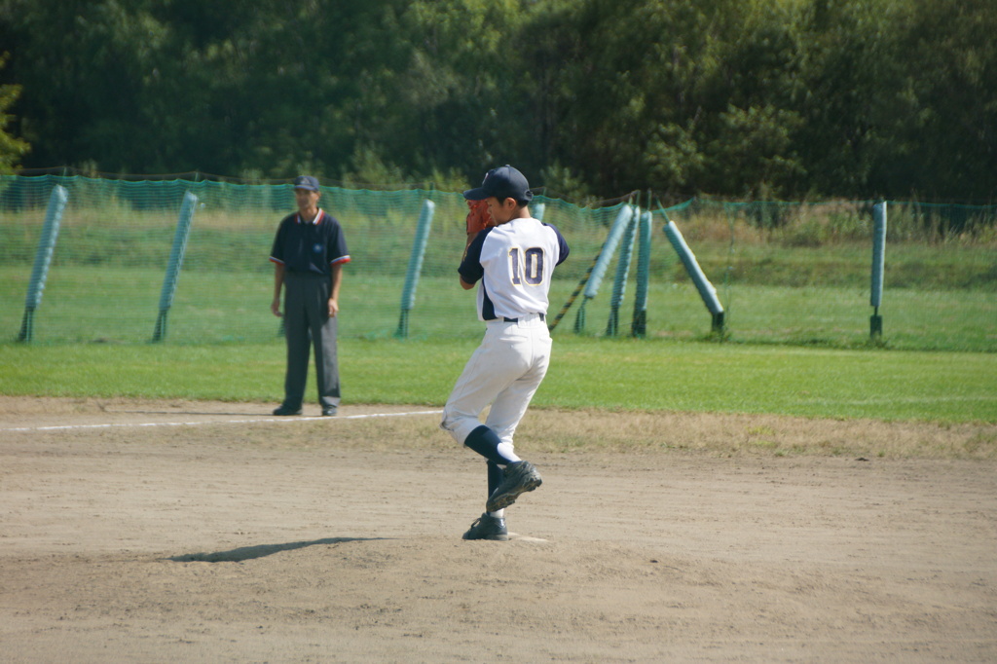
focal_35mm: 240
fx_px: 6644
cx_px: 498
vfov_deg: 5.7
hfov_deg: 8.6
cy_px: 332
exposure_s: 1/1000
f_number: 6.3
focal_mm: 160
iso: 320
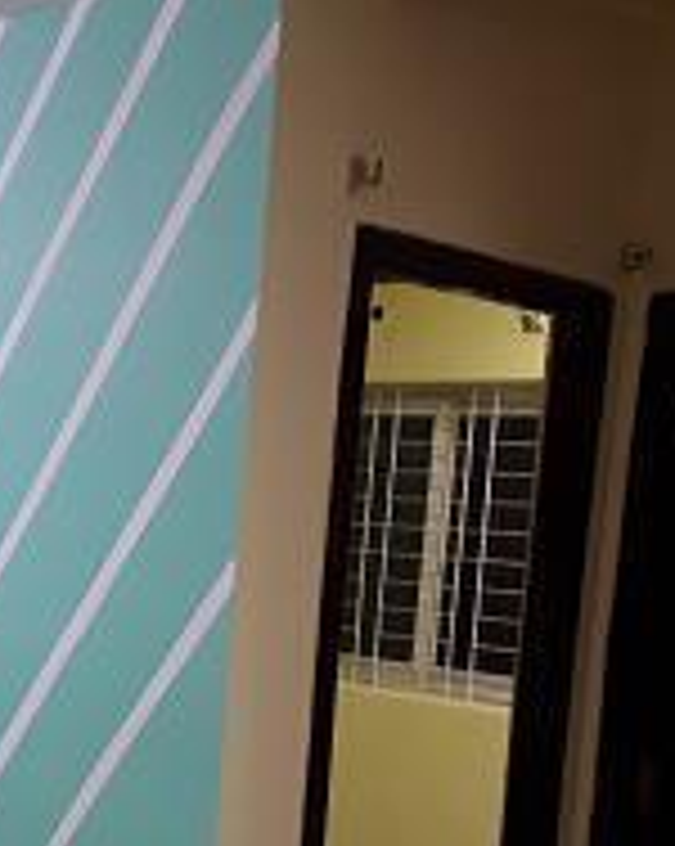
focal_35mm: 58
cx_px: -2
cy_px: 612
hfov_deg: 24.9
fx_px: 1451
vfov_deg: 32.0
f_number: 1.9
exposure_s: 1/33
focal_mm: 3.6
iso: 200
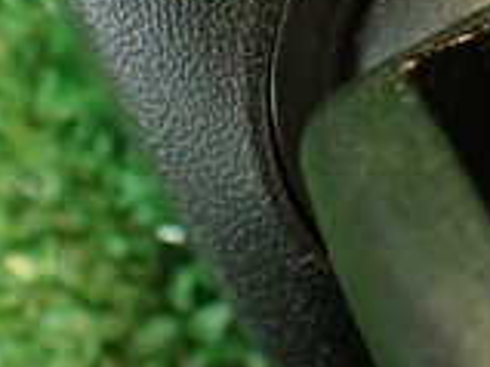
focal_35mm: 121
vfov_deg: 12.0
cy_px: -68
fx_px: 1711
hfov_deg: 16.1
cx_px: 422
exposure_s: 1/30
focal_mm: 5.79
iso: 500
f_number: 2.4
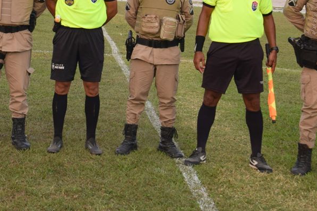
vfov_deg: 14.7
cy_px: -36
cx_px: 87
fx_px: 792
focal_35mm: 90
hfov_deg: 22.5
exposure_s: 1/100
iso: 400
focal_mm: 24
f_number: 5
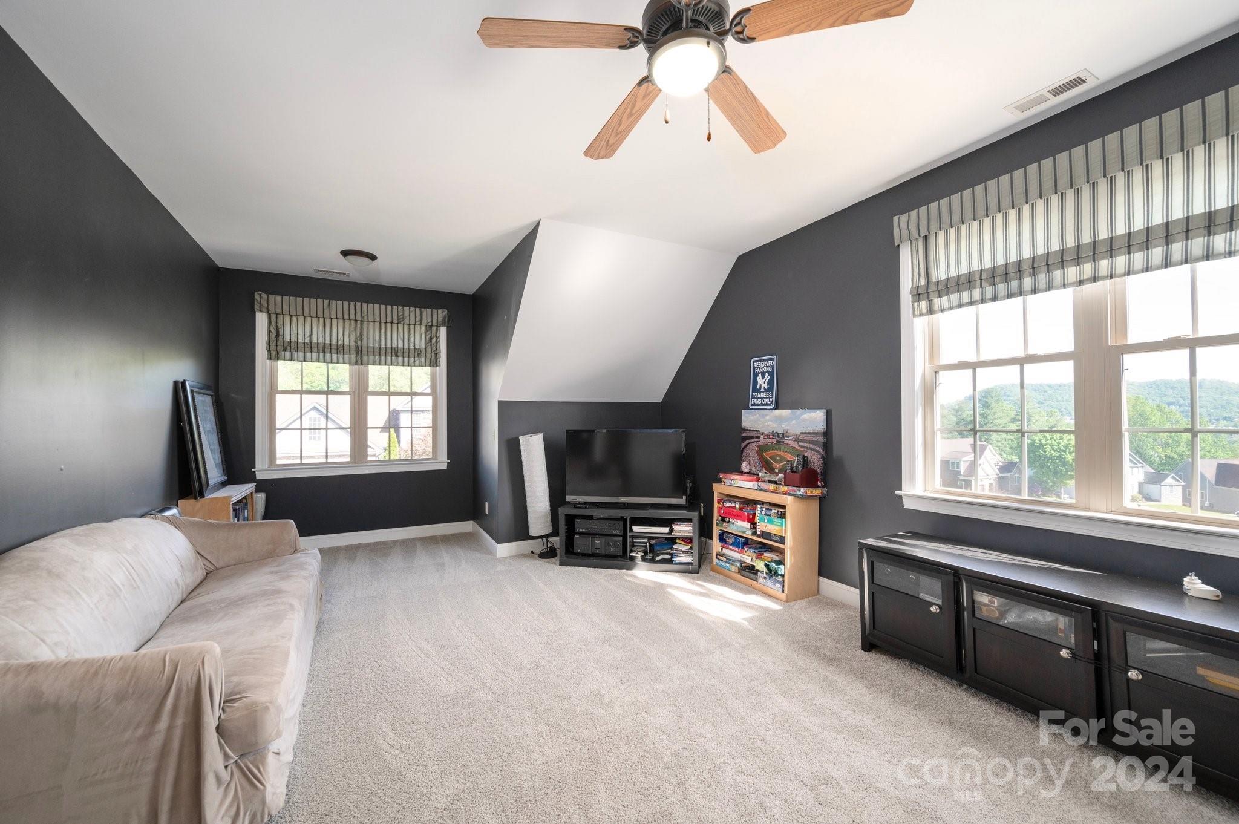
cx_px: 620
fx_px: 481
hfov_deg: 104.3
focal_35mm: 14
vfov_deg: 81.1
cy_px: 412
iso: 400
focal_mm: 14
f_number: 8
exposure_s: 1/60
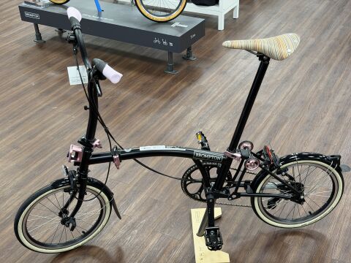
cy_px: 132
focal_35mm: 48
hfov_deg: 39.7
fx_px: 487
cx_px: 176
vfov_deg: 30.3
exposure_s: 1/50
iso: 125
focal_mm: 6.76
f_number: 1.78
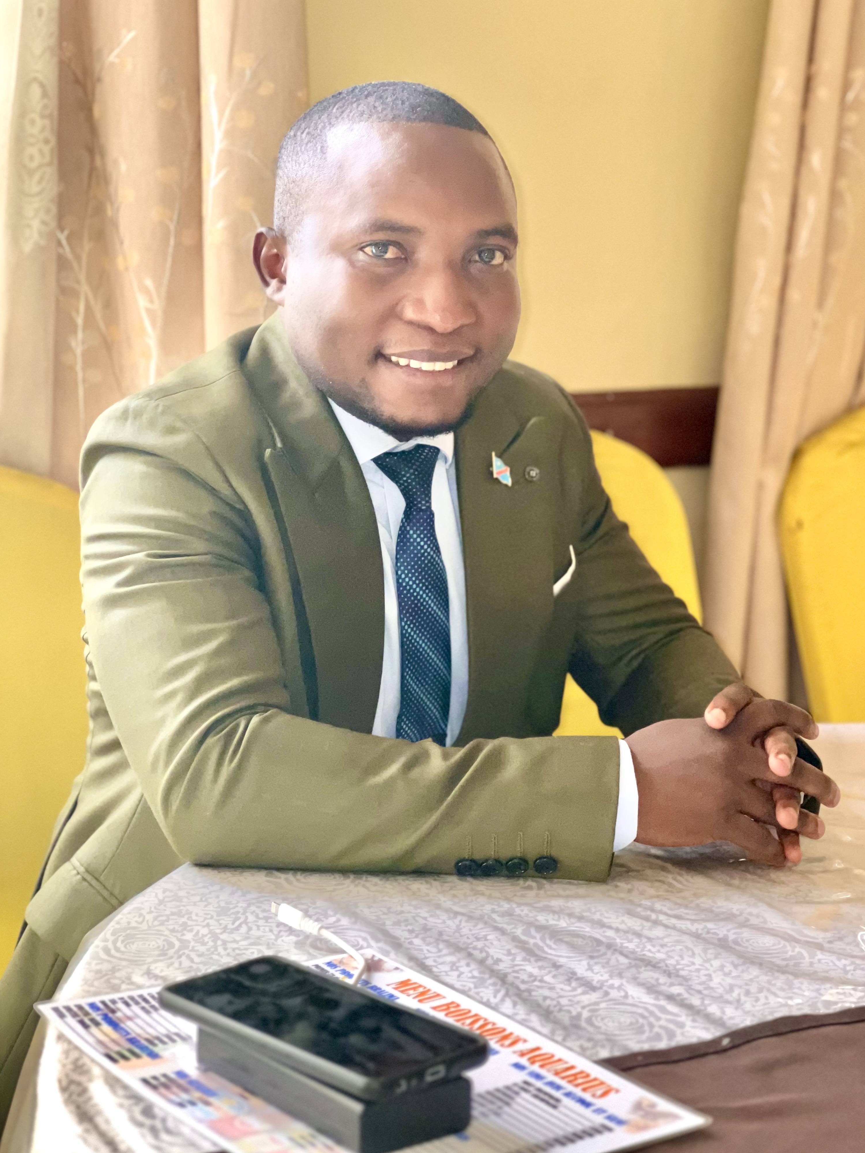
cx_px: 437
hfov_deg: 18.9
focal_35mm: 78
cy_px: 574
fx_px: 2599
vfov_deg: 25.0
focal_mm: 9
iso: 320
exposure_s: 1/40
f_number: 2.8
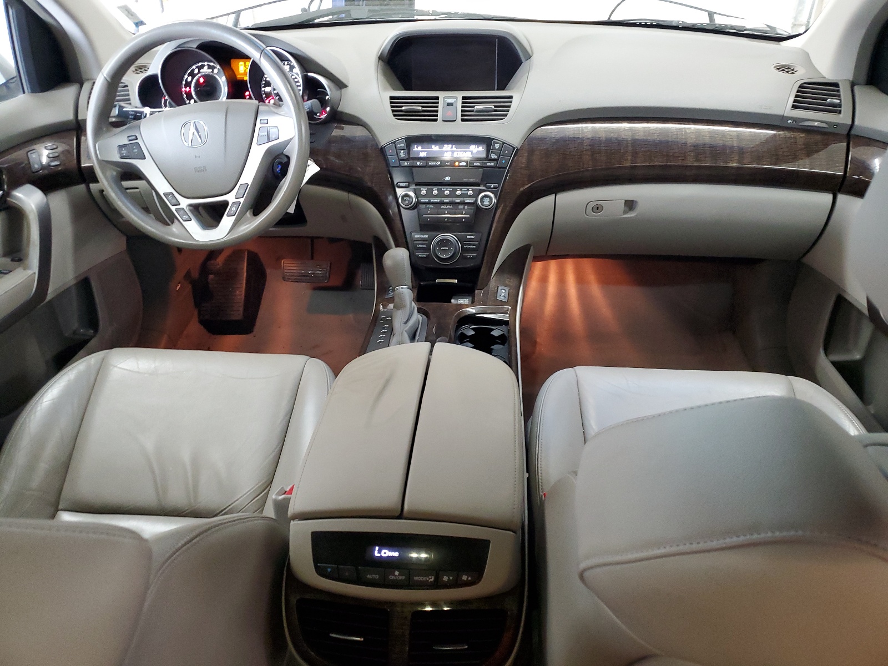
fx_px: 667
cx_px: 444
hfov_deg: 67.3
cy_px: 333
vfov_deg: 53.1
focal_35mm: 26
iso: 296
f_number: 1.5
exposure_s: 1/24
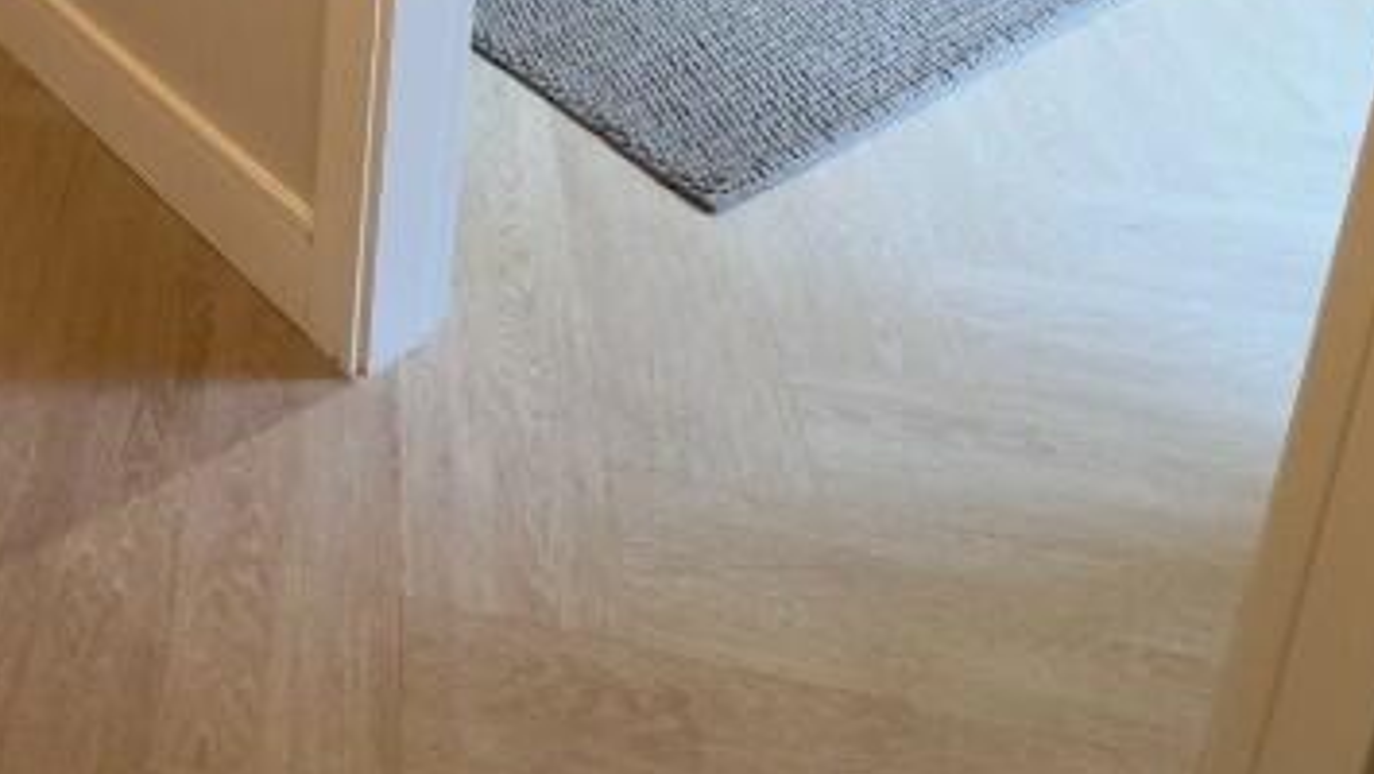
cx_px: -27
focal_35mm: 44
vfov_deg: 21.3
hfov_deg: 40.2
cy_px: -488
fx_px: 1604
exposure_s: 1/50
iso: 250
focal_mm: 2.22
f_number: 2.2
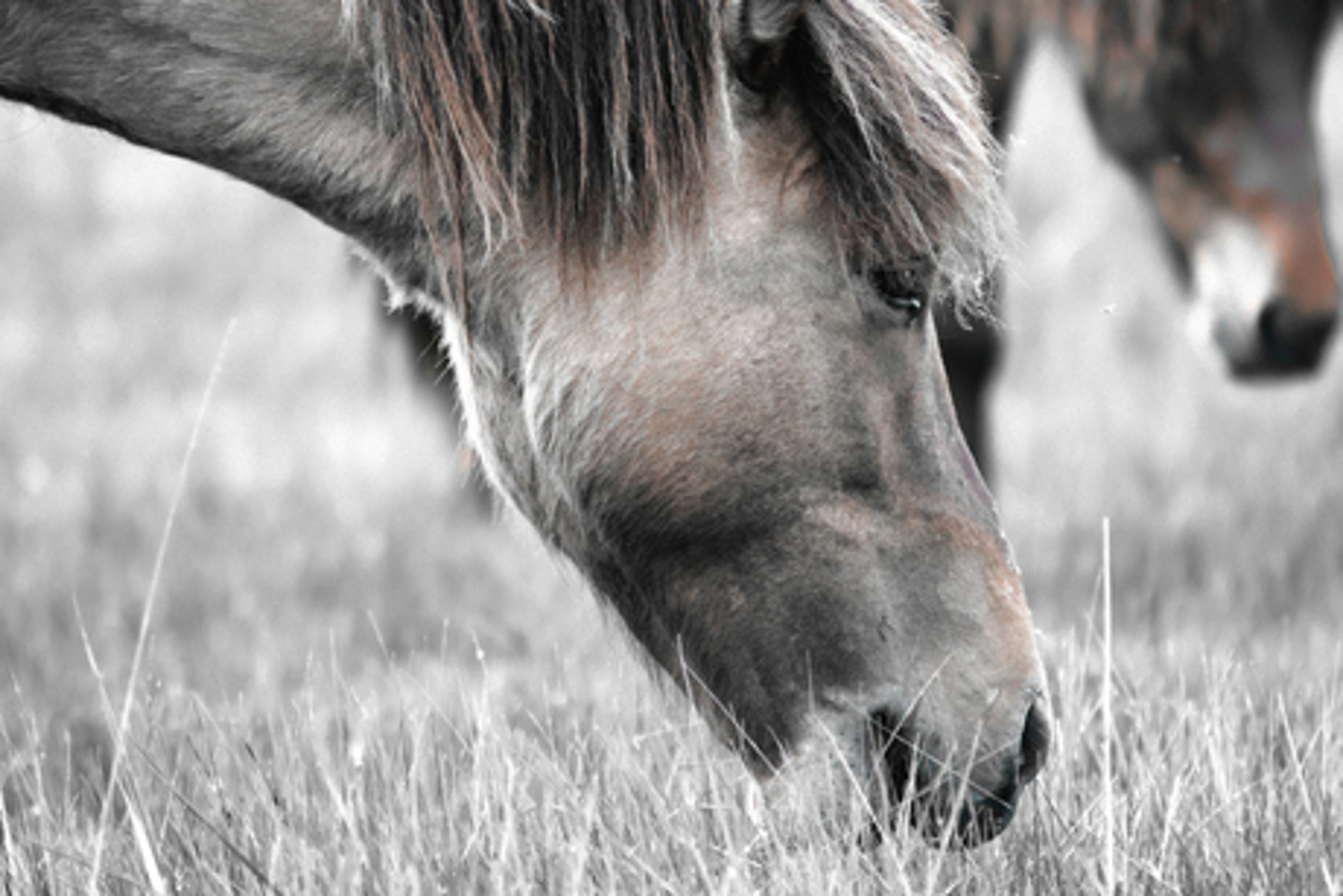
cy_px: 448
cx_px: 672
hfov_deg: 4.6
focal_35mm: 450
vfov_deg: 3.1
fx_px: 16792
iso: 500
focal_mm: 300
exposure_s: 1/1000
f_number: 5.6
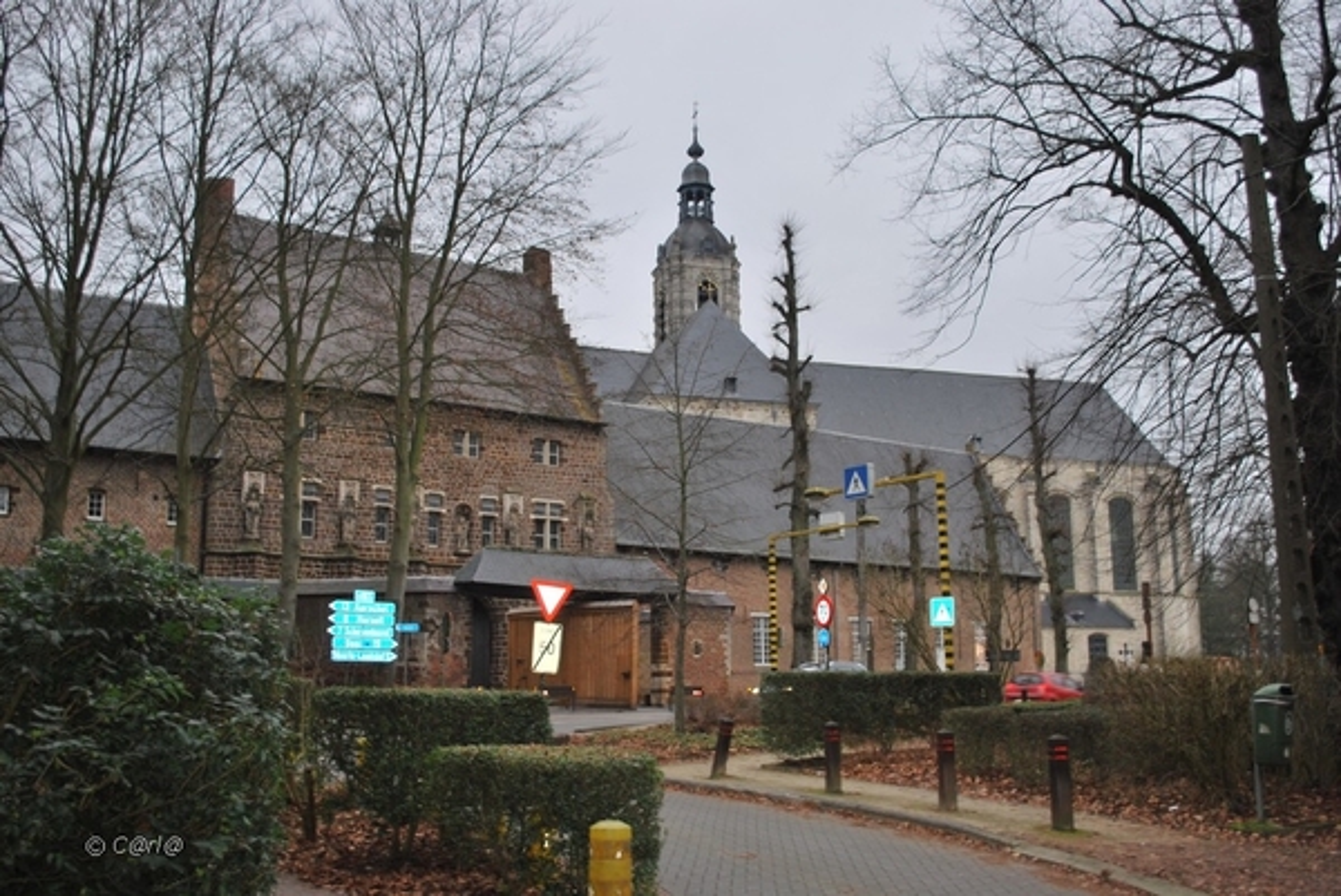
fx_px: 1230
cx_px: 670
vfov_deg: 40.0
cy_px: 448
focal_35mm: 33
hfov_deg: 57.2
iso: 200
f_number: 4
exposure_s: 1/60
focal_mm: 22
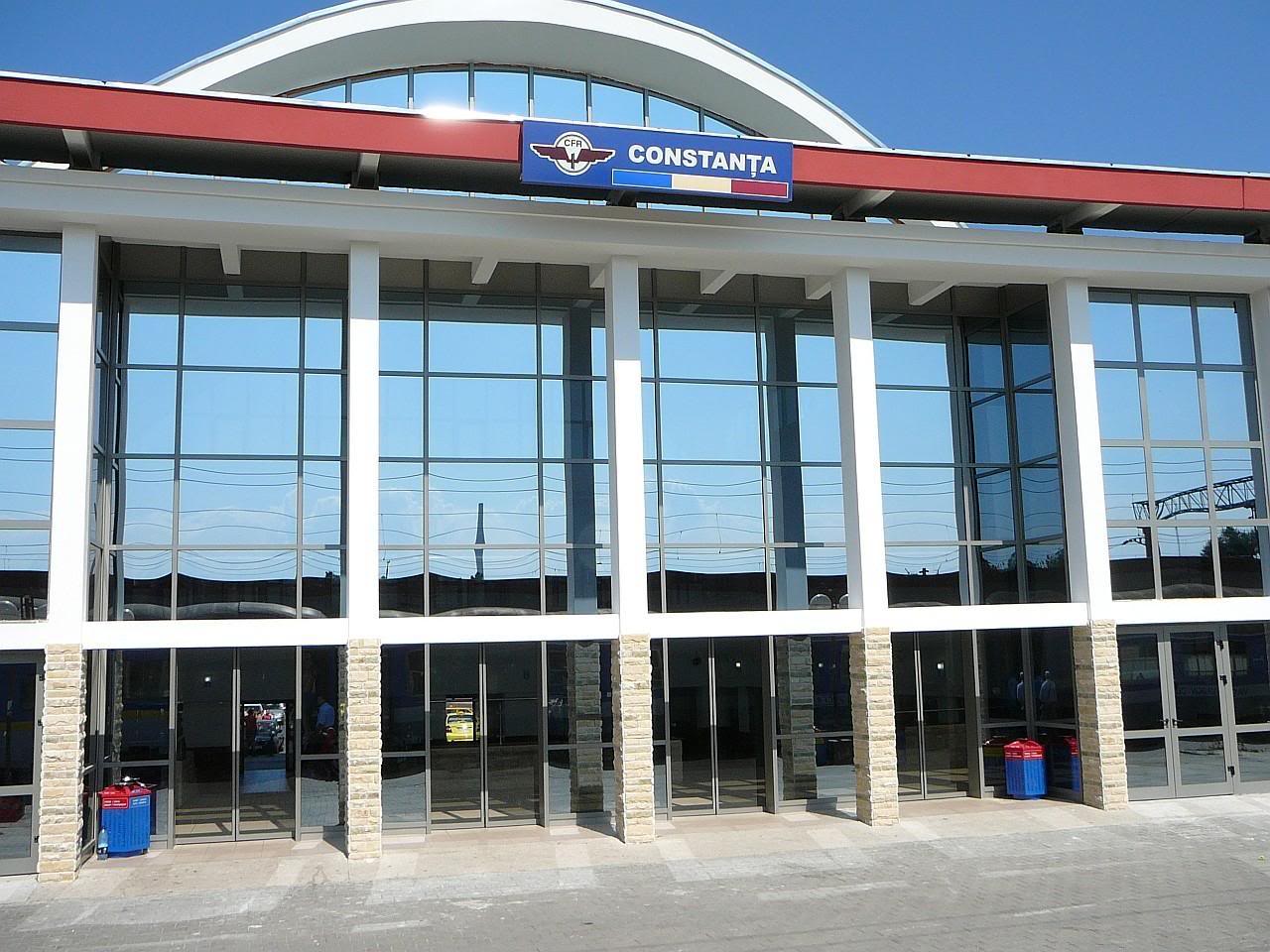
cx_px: 635
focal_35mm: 35
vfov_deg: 40.7
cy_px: 476
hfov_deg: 52.6
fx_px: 1284
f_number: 5
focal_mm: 5.2
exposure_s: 1/800
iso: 80
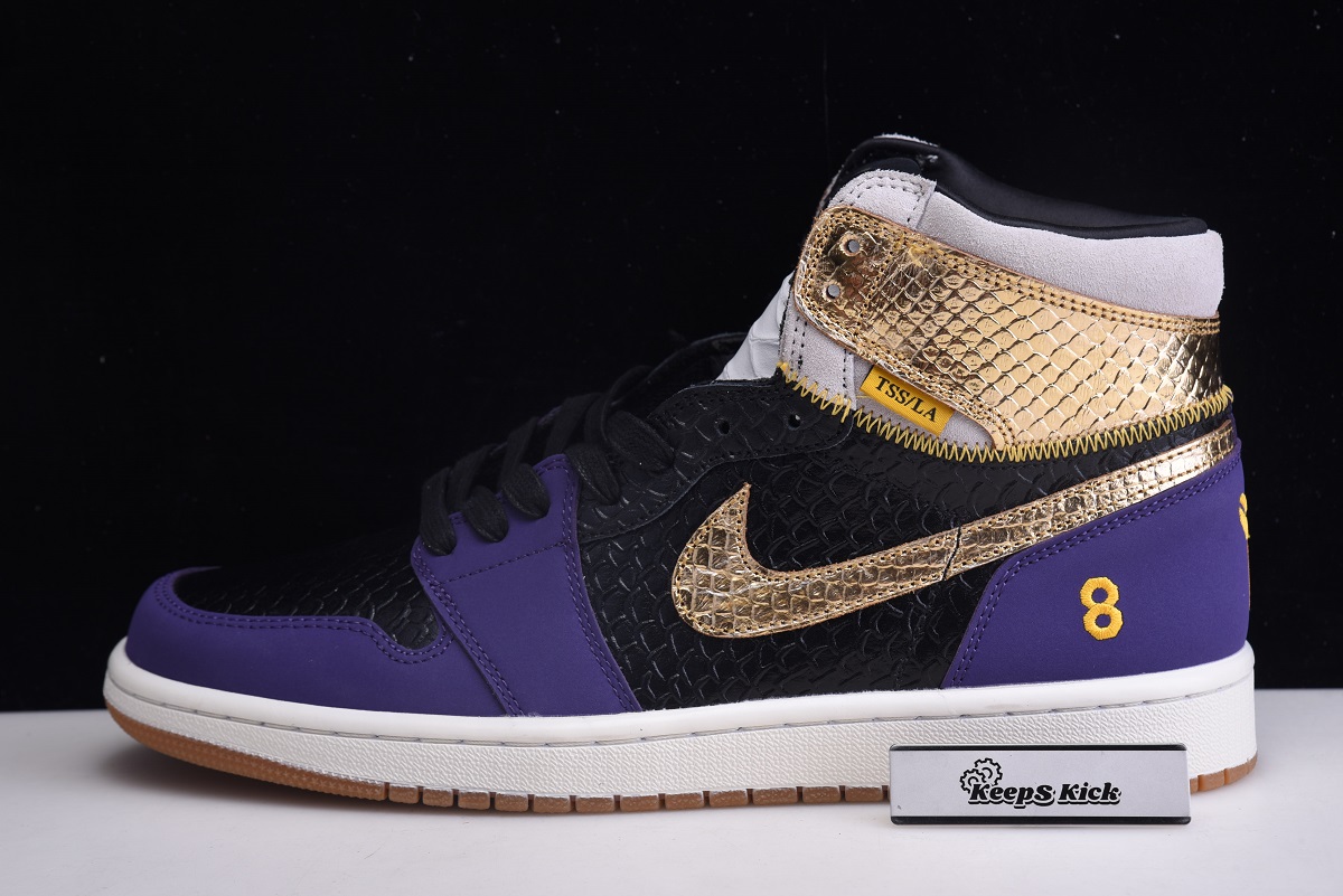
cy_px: 448
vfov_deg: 11.4
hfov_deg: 17.1
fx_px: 4478
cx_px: 672
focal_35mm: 120
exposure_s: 1/125
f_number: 13
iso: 100
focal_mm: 120
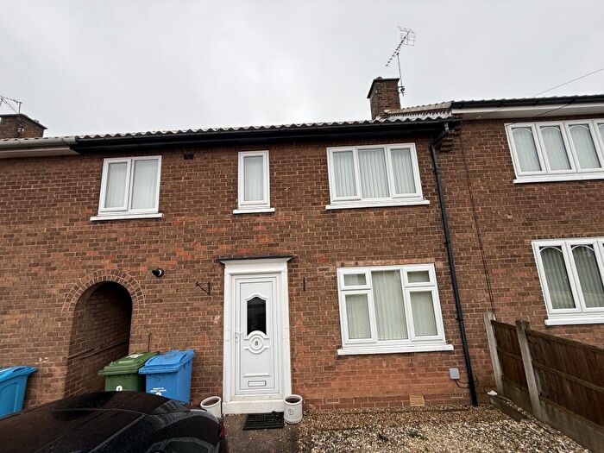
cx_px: 302
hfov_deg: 102.1
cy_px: 226
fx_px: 244
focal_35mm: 14
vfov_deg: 85.7
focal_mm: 2.22
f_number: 2.2
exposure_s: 1/99
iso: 50
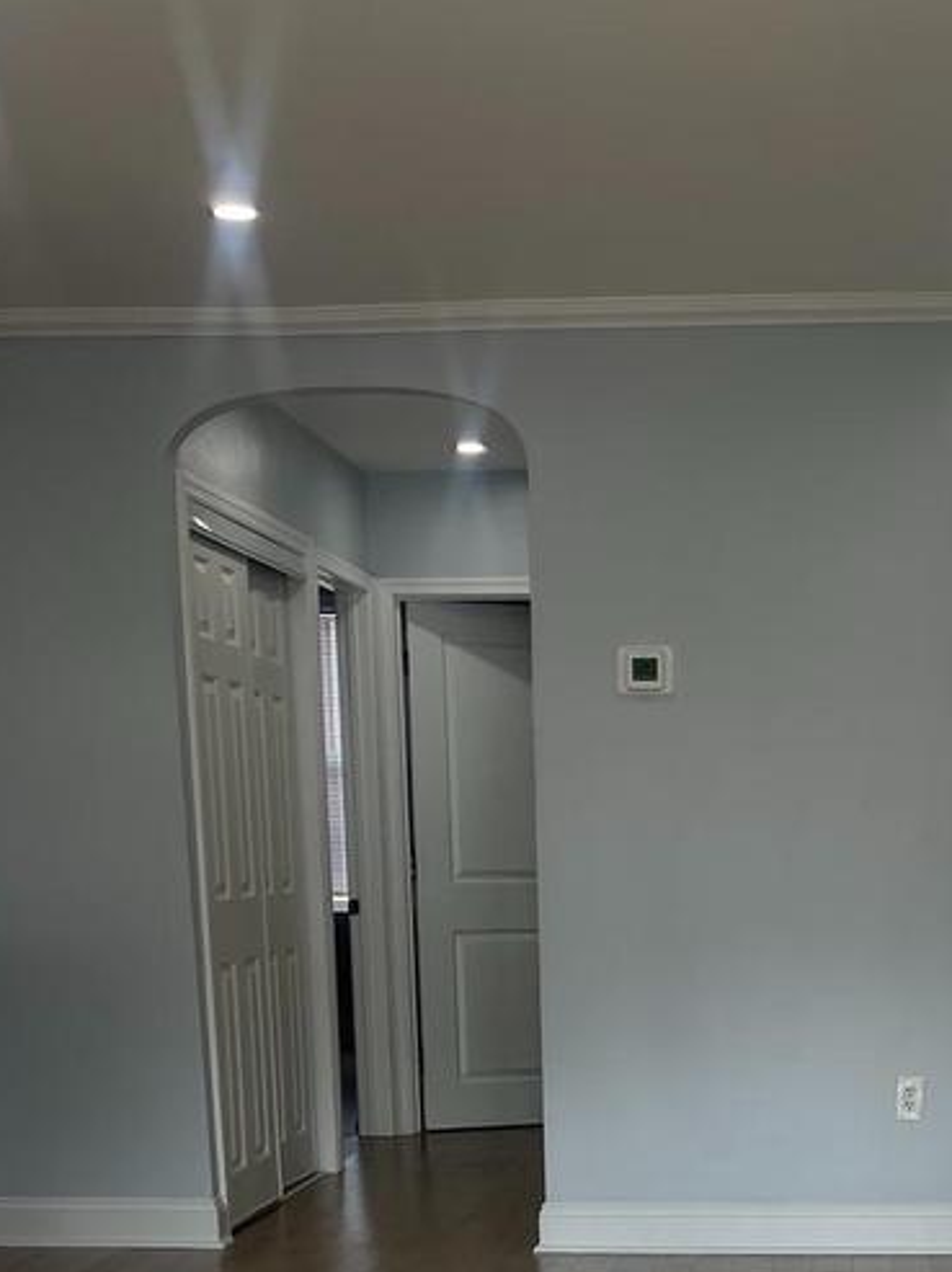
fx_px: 2093
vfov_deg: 30.7
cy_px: 1347
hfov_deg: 25.2
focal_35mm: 57
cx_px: 743
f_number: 1.5
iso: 40
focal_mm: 5.7
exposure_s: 1/250
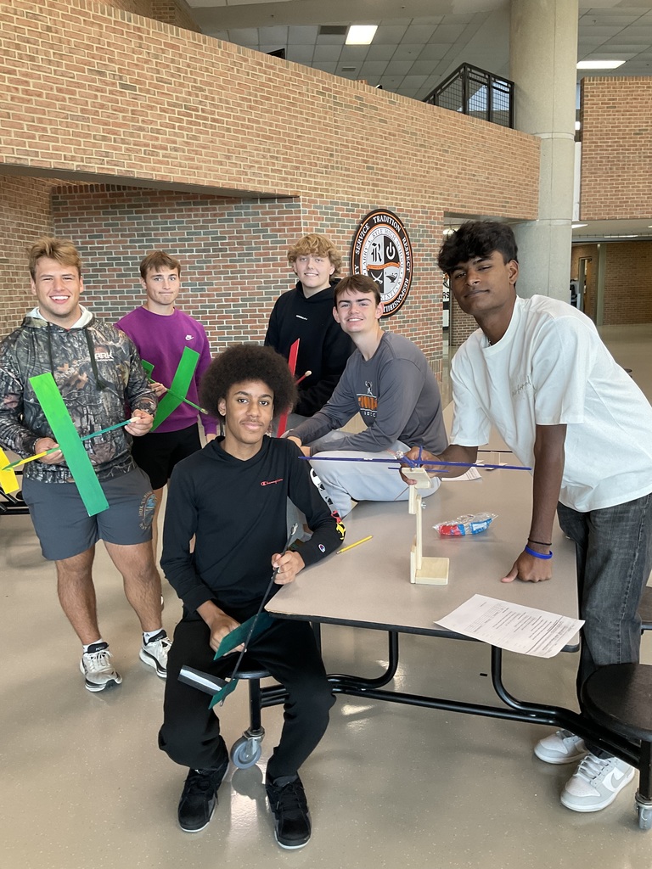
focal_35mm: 29
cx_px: 326
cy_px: 434
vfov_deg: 61.7
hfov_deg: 48.2
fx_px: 728
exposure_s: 1/60
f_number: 1.8
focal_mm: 3
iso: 80
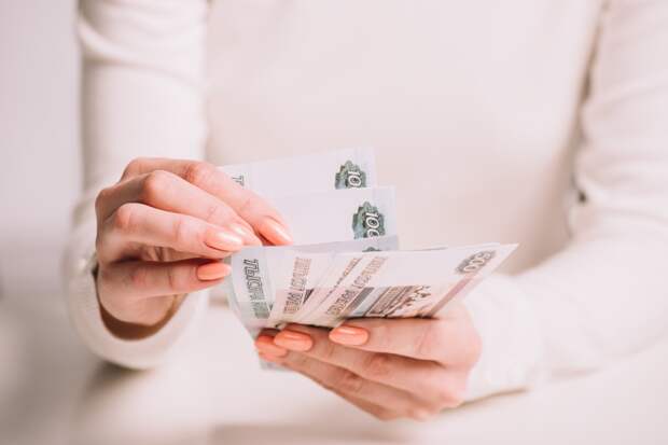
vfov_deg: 13.0
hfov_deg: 19.5
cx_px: 334
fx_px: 1948
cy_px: 222
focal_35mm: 105
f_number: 7.1
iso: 100
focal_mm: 105
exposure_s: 1/200
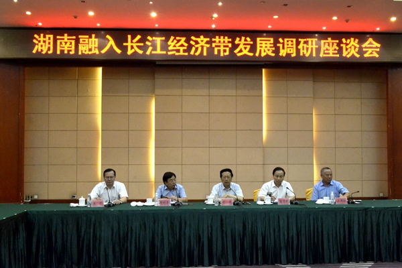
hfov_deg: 53.1
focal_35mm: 36
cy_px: 134
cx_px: 201
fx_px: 402
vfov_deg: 36.9
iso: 3200
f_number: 14
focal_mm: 24
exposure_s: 1/20
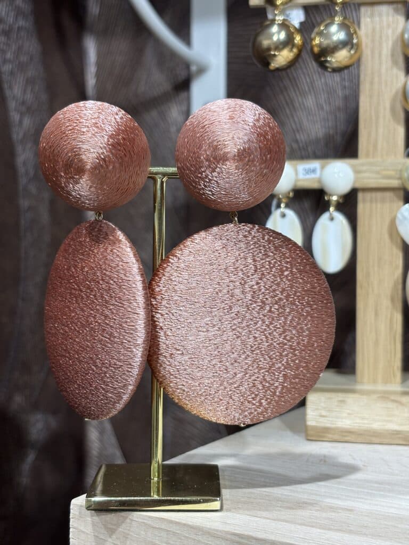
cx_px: 204
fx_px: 819
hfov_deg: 28.0
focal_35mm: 52
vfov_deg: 36.8
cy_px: 272
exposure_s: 1/100
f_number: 1.6
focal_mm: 5.96
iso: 50
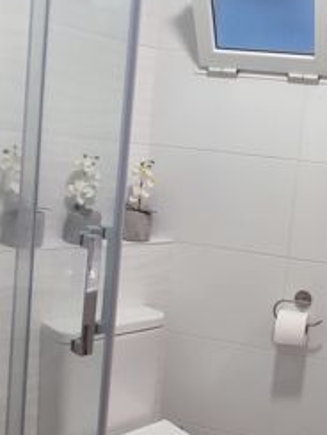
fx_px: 579
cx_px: 283
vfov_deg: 41.2
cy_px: 228
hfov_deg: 30.4
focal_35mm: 46
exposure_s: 1/50
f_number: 2.2
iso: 276
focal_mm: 1.65
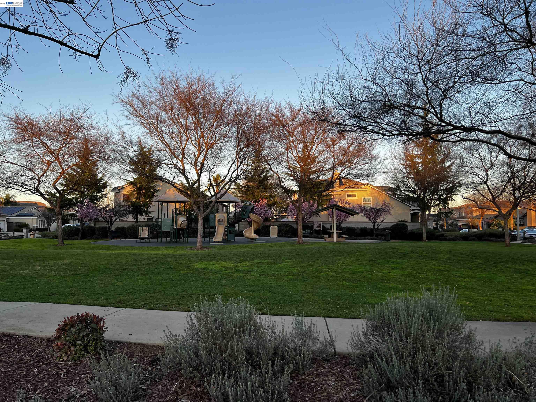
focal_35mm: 26
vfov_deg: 53.1
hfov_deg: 67.3
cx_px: 268
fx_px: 403
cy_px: 201
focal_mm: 5.7
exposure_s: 1/431
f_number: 1.5
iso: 50
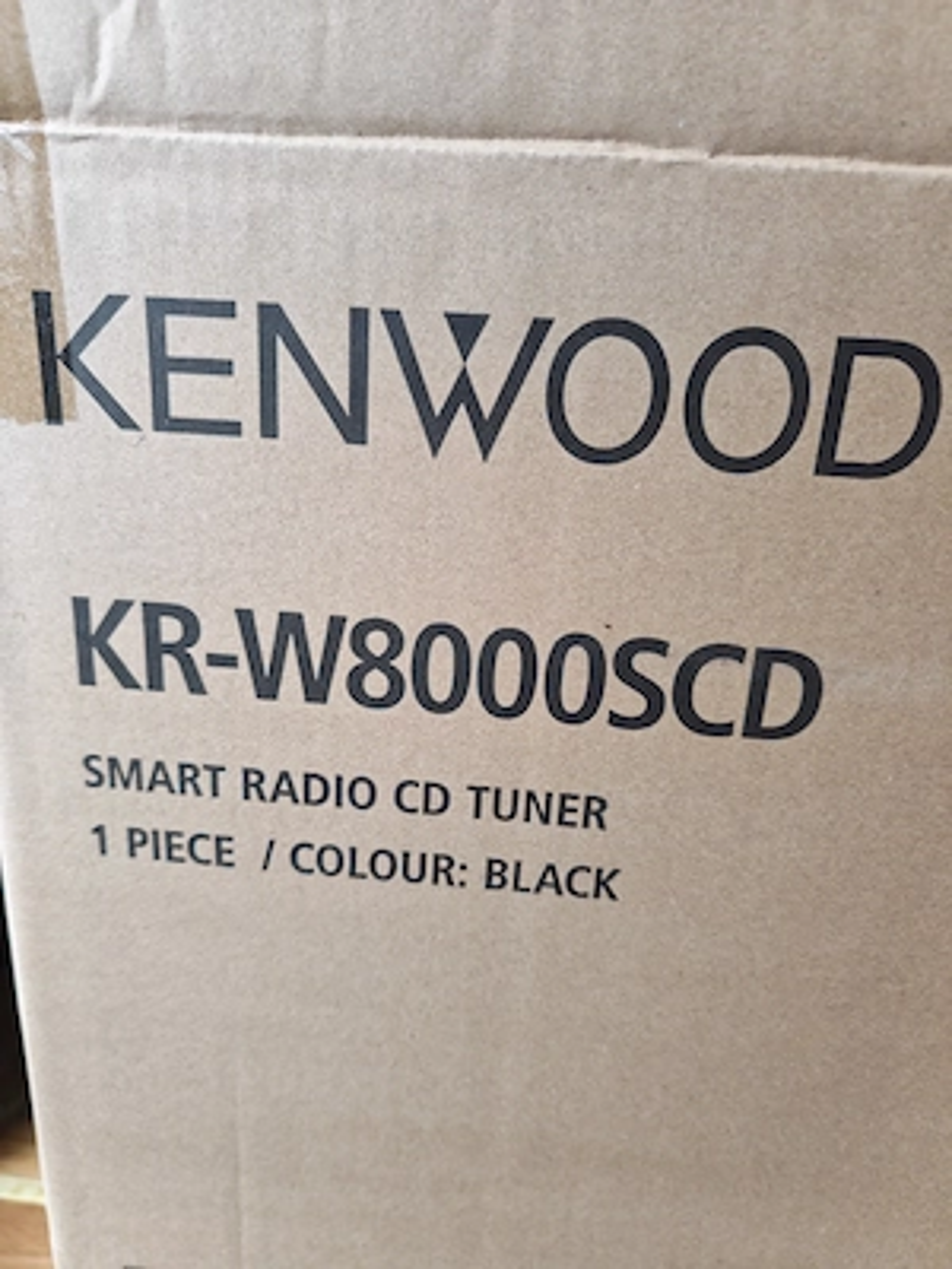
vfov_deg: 73.9
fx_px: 843
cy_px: 634
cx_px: 476
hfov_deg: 58.9
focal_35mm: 23
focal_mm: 5.4
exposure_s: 1/33
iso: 640
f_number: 1.6
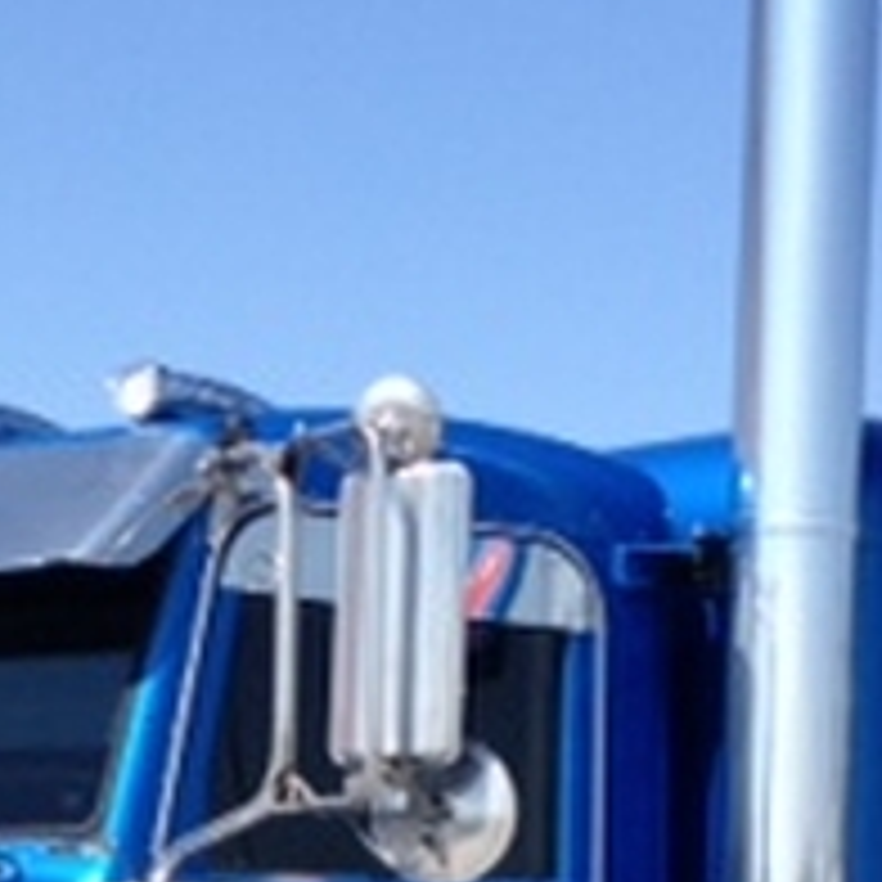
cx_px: 88
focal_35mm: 154
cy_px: 1186
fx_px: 4439
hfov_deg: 11.3
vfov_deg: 11.0
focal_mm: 4.28
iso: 64
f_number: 2.4
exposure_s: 1/1346
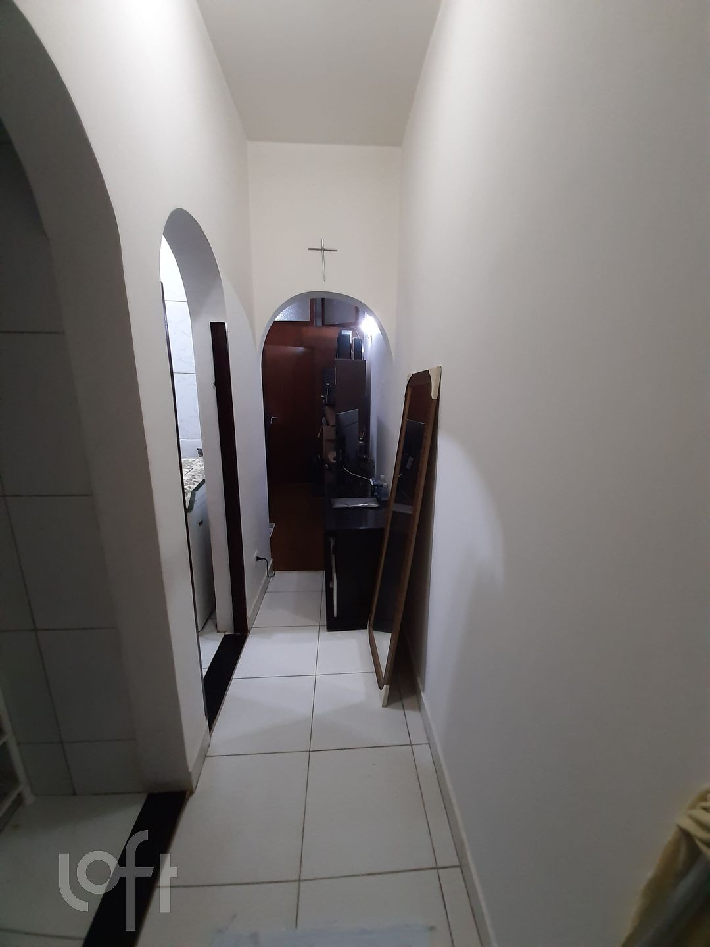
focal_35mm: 13
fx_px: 356
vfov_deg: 106.2
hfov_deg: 89.9
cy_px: 474
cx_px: 355
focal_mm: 1.42
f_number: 2.2
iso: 250
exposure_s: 1/24
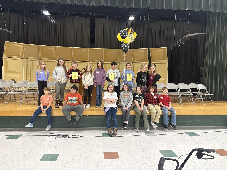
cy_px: 85
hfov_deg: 67.3
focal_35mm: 26
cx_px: 114
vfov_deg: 53.1
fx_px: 170
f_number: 1.6
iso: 400
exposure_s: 1/60
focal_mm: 5.96
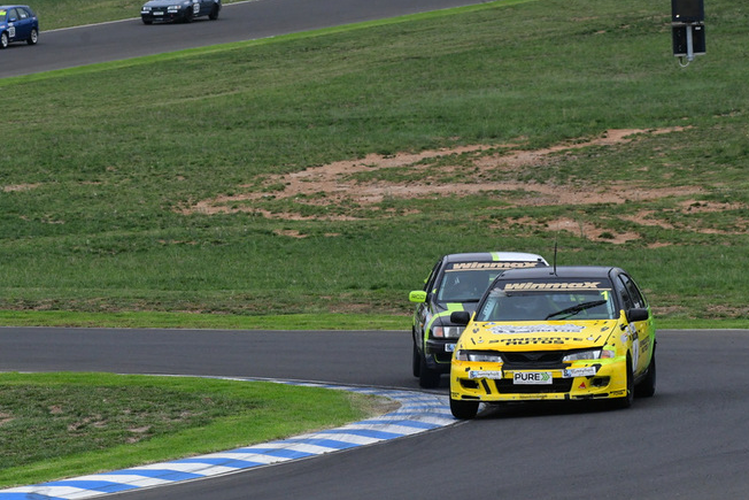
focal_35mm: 368
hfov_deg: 5.6
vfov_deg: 3.7
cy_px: 285
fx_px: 7658
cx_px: 331
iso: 2000
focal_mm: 200
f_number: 10
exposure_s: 1/640
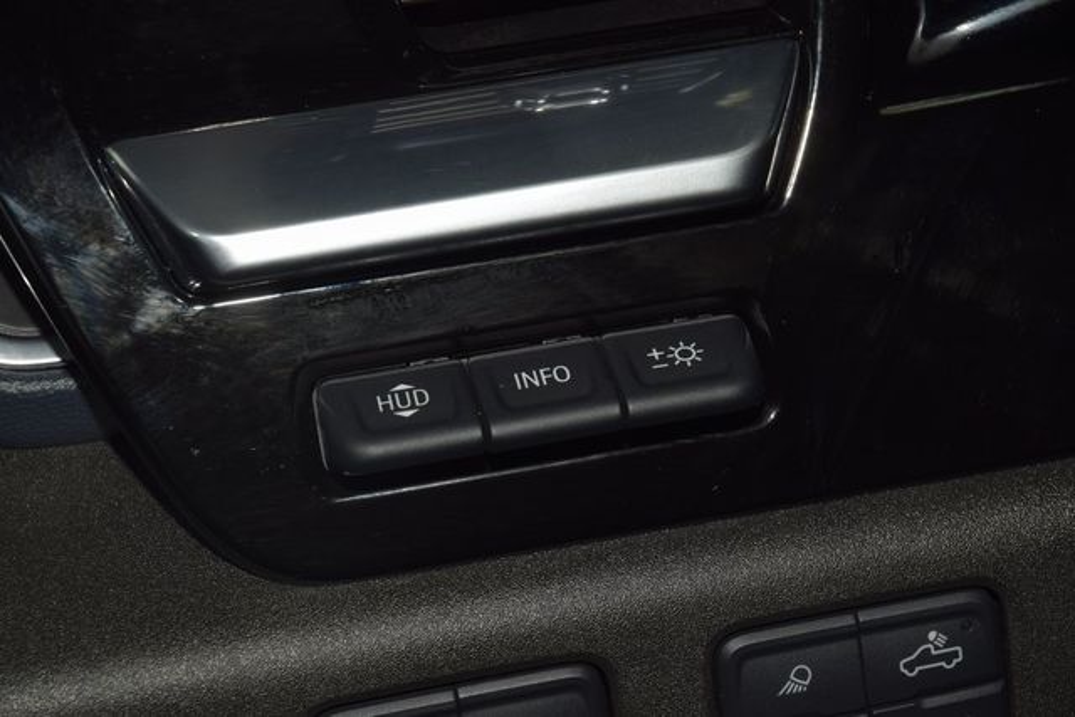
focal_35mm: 105
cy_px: 358
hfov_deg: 19.5
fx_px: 3136
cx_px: 538
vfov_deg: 13.0
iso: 100
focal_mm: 70
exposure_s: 1/125
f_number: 8
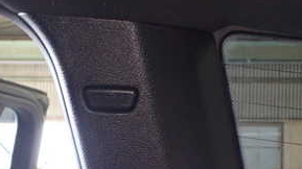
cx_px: 160
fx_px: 688
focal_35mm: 86
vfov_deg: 13.7
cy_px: 198
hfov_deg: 24.8
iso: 800
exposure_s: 1/20
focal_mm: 6.83
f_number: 2.7
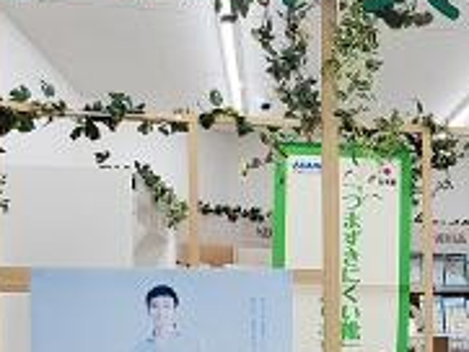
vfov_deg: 17.0
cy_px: 300
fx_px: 1166
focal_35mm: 86
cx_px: 726
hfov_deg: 19.5
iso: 100
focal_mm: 4.3
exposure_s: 1/120
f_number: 2.4
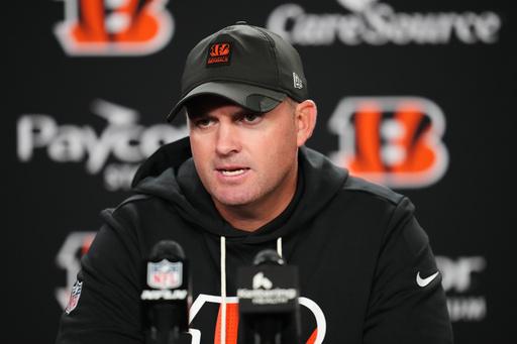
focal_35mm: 400
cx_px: 258
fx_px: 5742
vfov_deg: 3.4
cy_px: 172
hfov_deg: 5.2
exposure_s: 1/500
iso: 4000
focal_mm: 400
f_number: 2.8
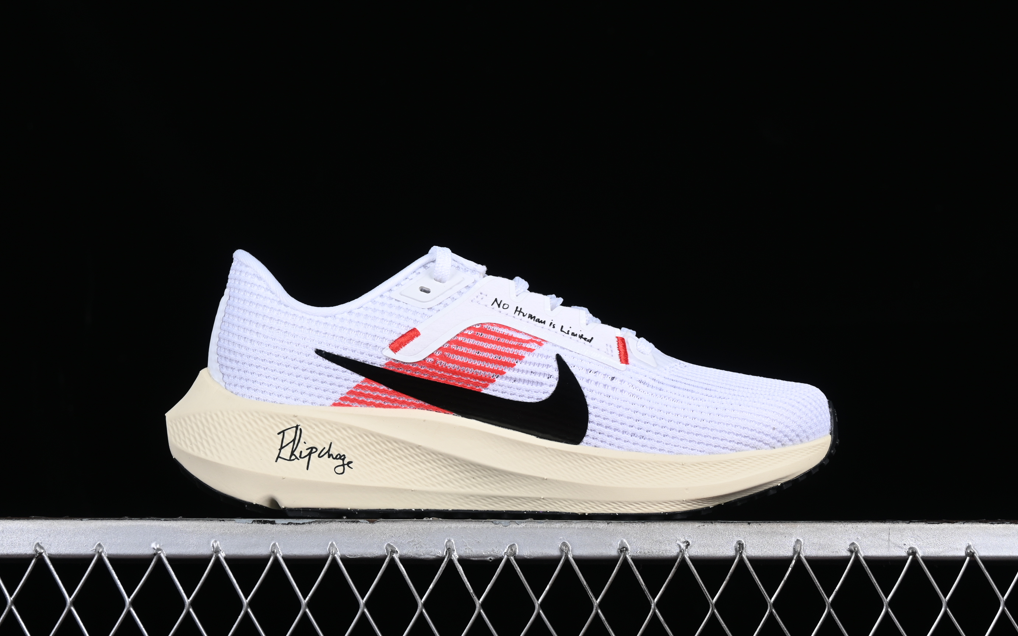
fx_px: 2136
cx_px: 507
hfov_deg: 26.8
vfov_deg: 16.9
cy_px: 310
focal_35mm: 77
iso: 160
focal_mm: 50
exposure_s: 1/160
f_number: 8
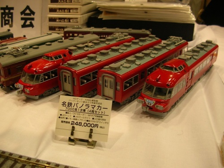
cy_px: 84
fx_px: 226
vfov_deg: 40.6
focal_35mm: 35
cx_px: 112
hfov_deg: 52.7
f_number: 2.8
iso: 50
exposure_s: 1/17.3
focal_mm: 5.8
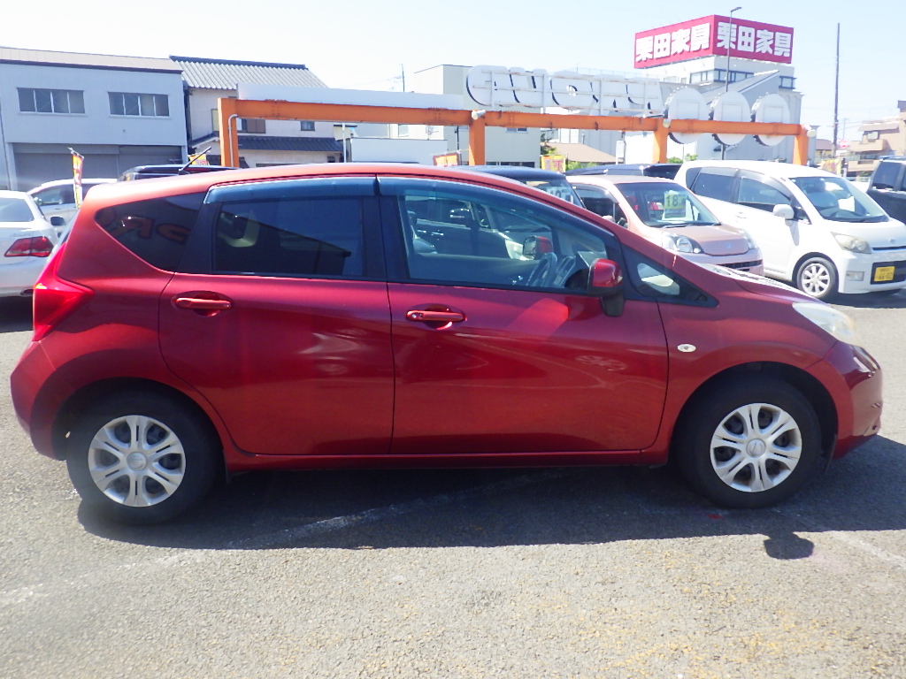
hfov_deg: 63.4
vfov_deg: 49.7
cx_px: 453
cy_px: 340
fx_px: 733
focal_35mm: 28
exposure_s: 1/500
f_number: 4.2
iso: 250
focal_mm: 5
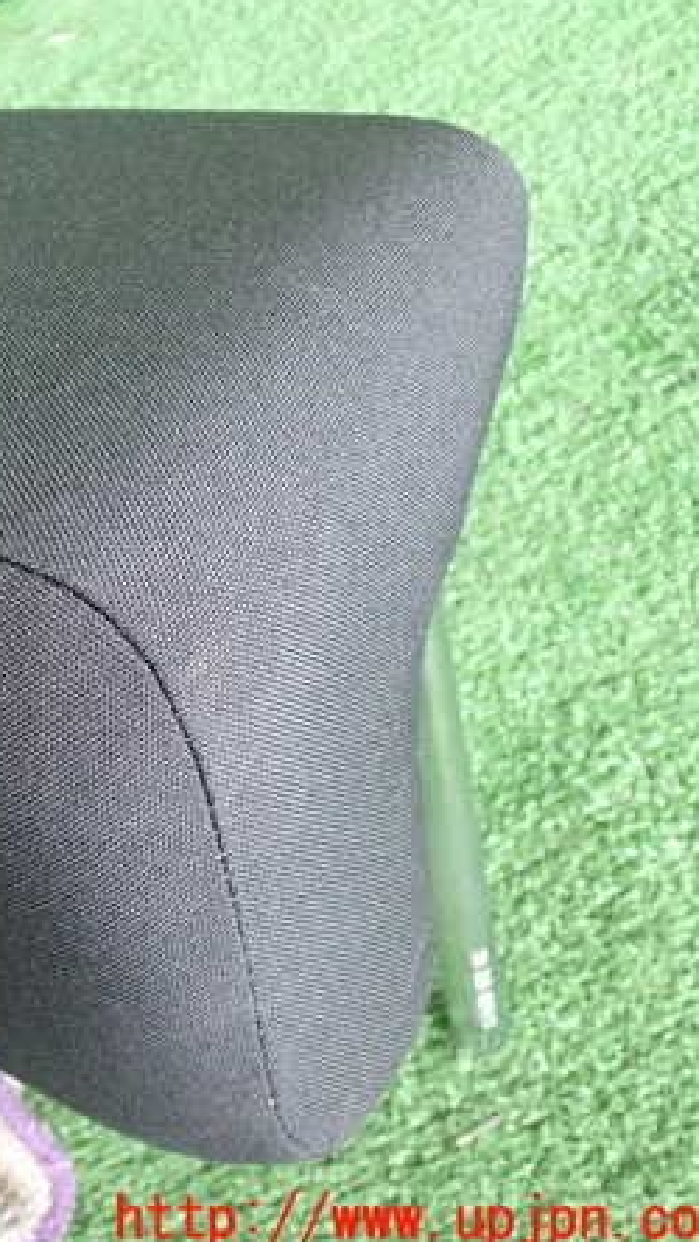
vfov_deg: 39.2
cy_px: 627
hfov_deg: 21.4
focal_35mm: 53
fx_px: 1745
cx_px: -92
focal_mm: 6.37
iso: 1000
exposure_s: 1/125
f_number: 2.5
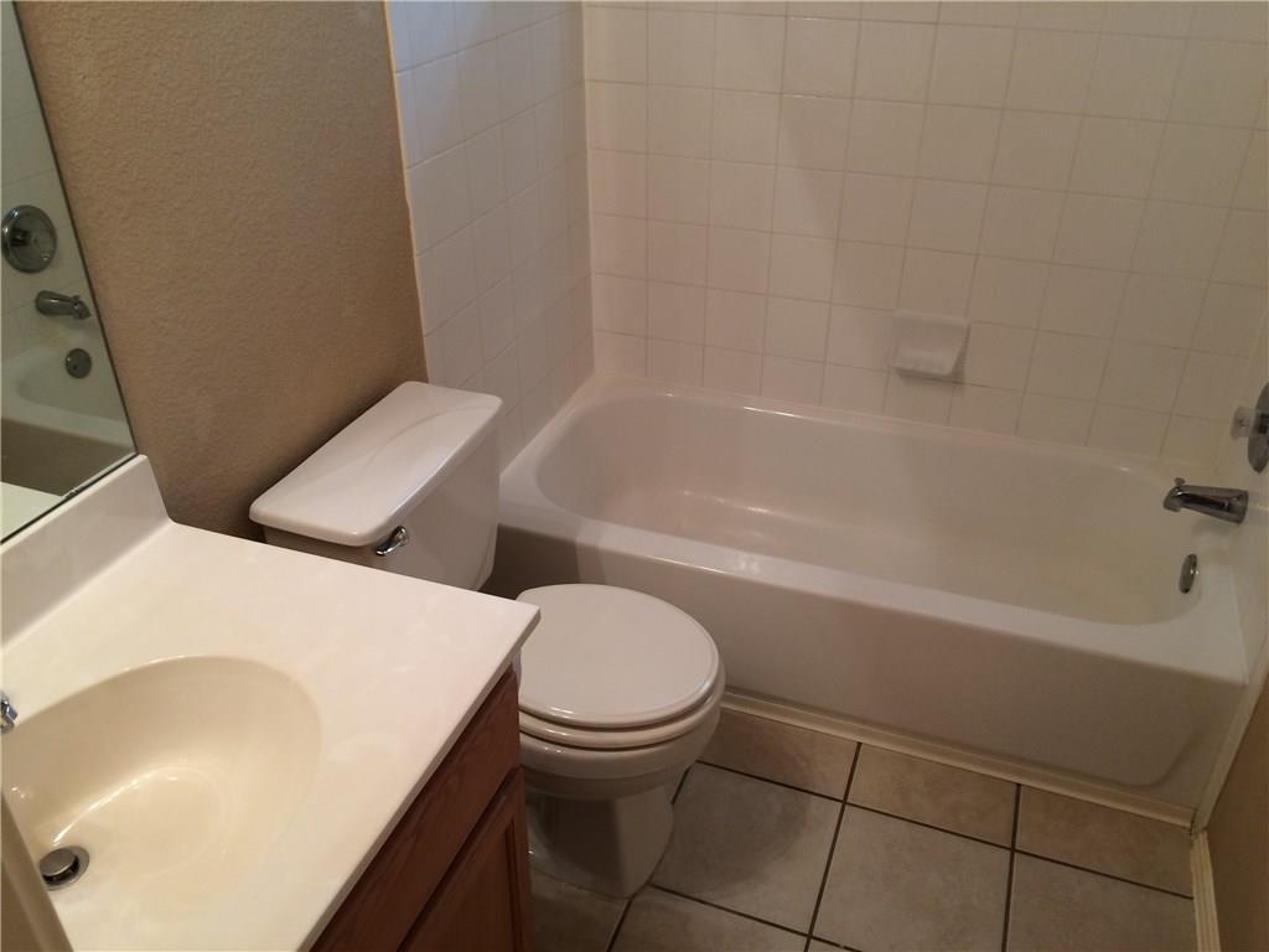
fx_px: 1063
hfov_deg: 61.7
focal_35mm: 29
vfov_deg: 48.2
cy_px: 476
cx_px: 634
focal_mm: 4.15
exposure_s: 1/30
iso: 50
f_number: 2.2
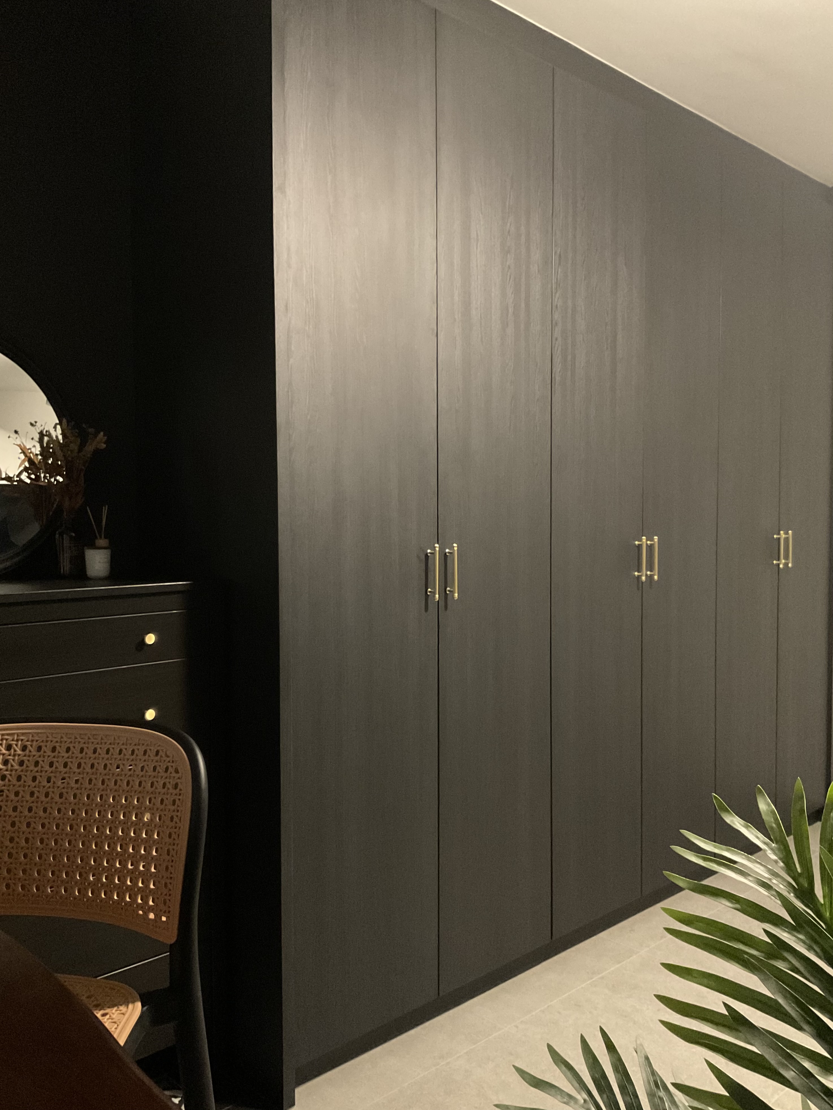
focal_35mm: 29
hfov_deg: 48.2
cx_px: 416
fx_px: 930
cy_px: 555
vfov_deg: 61.7
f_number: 1.8
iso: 500
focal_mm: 3
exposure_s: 1/20
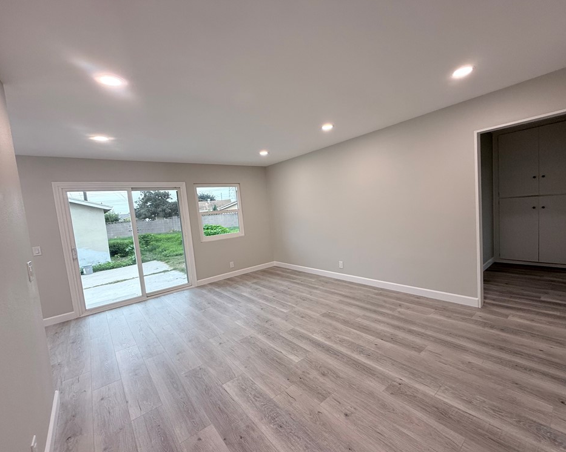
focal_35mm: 15
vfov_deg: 84.0
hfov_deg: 96.8
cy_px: 229
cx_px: 289
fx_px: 251
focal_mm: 2.22
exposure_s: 1/120
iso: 125
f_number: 2.2
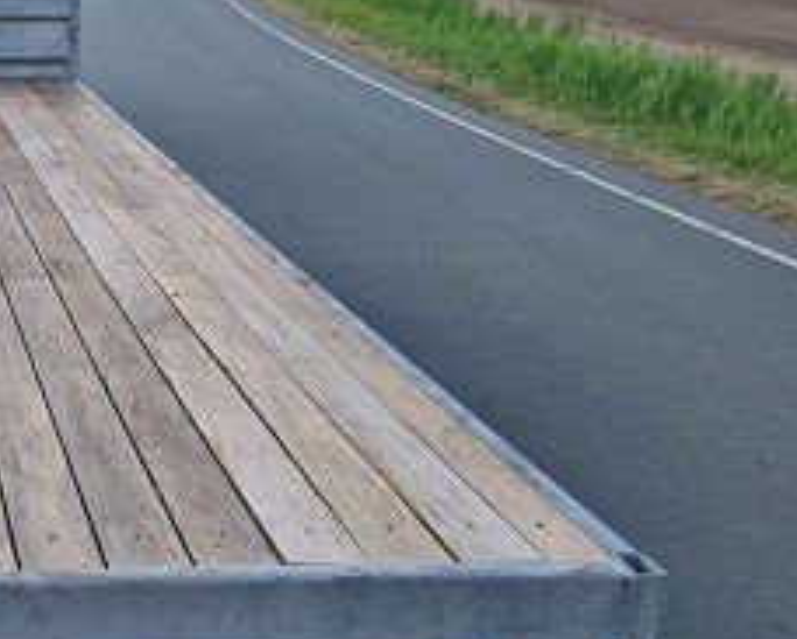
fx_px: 1417
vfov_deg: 25.4
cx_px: -94
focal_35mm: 60
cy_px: 333
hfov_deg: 28.4
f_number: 1.8
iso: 50
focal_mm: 5.4
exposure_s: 1/1172
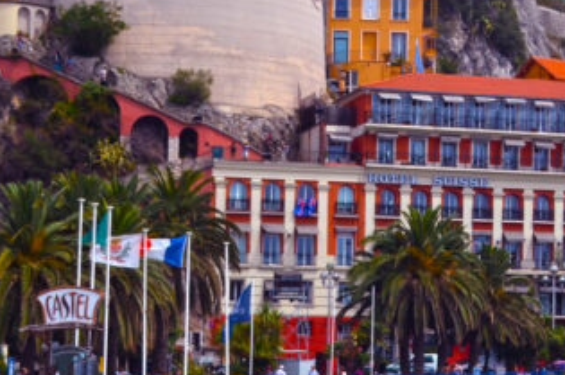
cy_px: 172
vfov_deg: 8.8
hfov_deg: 12.5
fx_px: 2445
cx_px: 872
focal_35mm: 156
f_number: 9
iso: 100
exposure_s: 1/320
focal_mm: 32
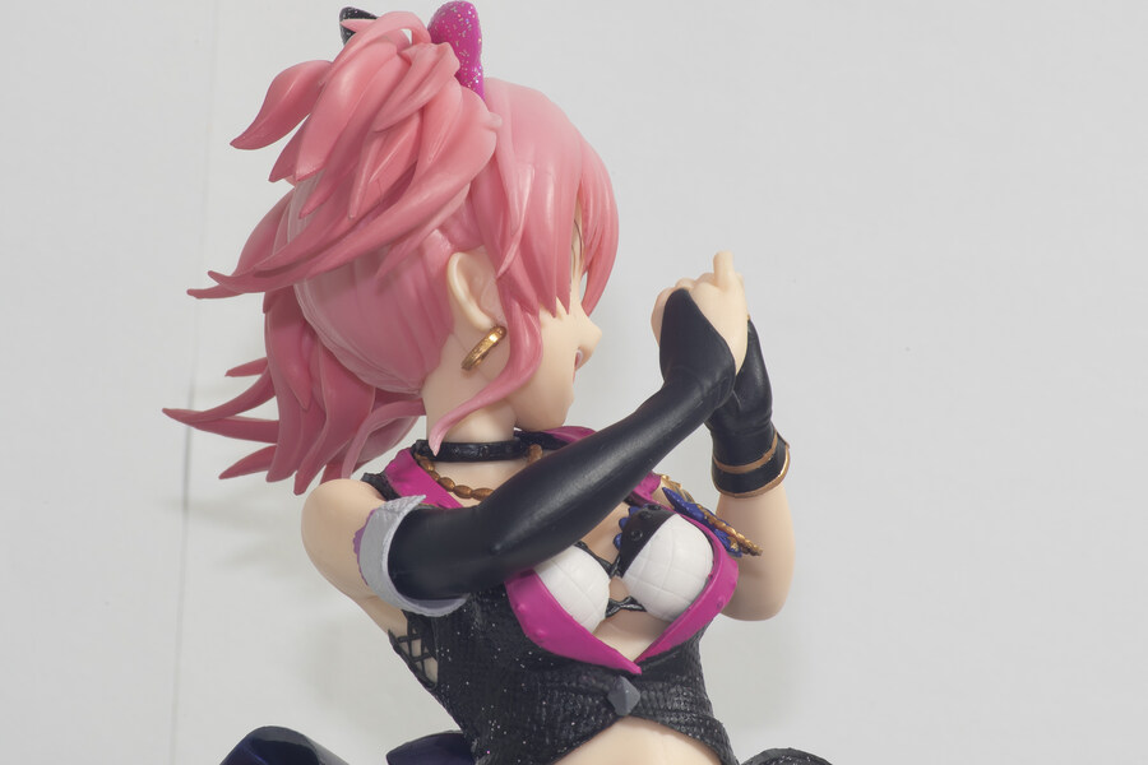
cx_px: 574
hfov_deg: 6.9
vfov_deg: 4.6
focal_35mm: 300
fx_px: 9566
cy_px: 382
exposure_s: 8
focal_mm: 200
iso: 100
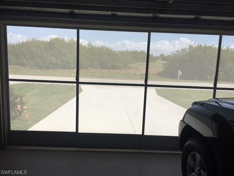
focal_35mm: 29
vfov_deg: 48.2
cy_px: 88
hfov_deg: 61.7
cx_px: 117
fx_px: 196
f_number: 2.2
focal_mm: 4.15
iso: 25
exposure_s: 1/1261
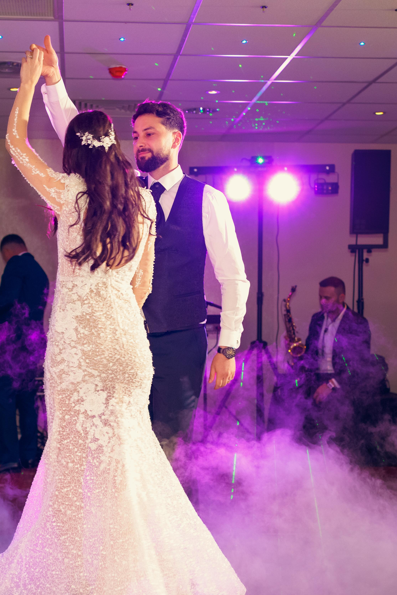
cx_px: 160
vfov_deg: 46.1
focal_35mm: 42
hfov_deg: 31.8
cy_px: 357
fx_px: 695
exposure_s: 1/160
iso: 3200
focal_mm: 35
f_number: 2.5
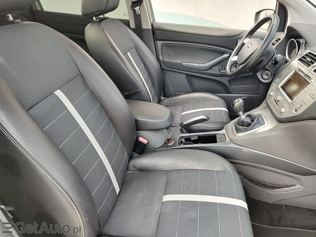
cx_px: 158
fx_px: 210
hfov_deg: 73.9
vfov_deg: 58.9
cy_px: 118
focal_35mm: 23
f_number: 1.8
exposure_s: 1/100
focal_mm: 5.56
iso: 108
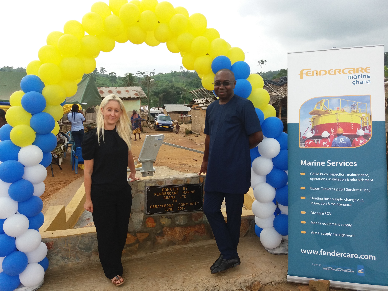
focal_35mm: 28
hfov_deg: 63.4
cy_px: 146
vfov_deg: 49.7
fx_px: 314
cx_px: 194
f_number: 1.9
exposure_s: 1/247
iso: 64
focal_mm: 3.7
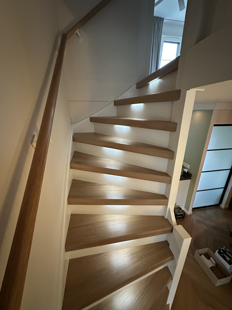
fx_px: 125
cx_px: 116
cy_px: 155
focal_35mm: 14
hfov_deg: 85.7
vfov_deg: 102.1
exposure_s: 1/56
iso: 1250
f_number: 2.2
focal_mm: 2.22
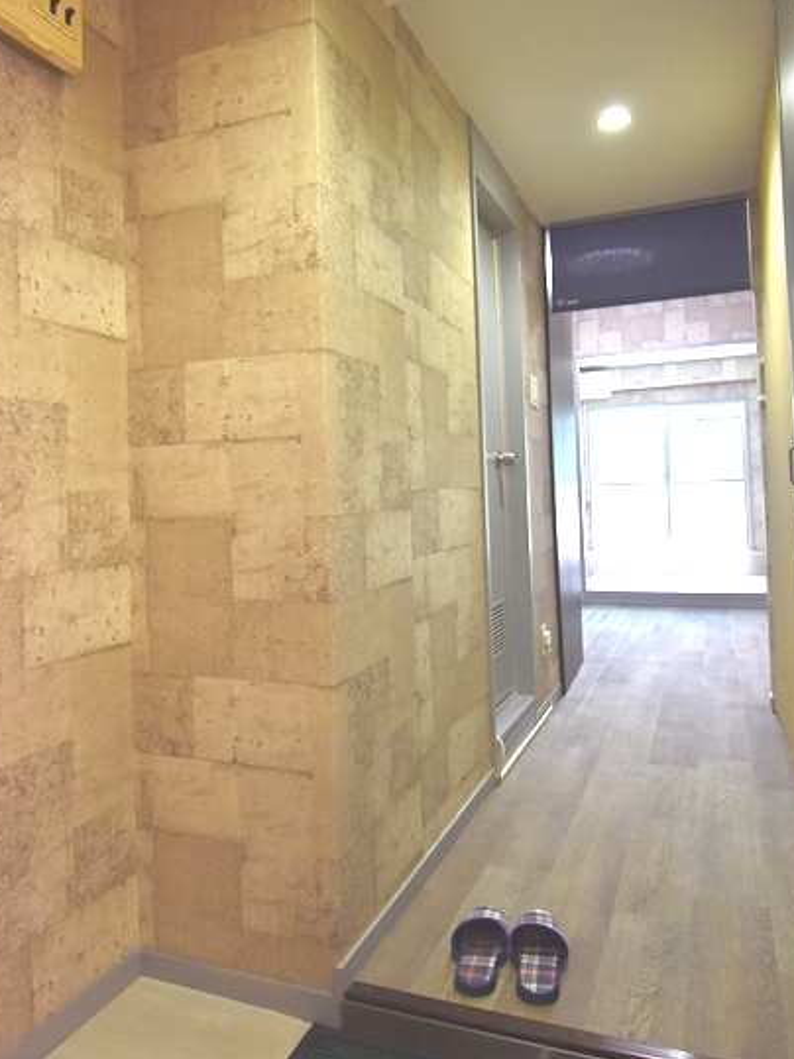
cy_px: 466
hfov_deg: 56.8
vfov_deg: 71.3
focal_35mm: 24
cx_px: 391
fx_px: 734
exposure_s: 1/60
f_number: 5
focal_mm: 14
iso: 640
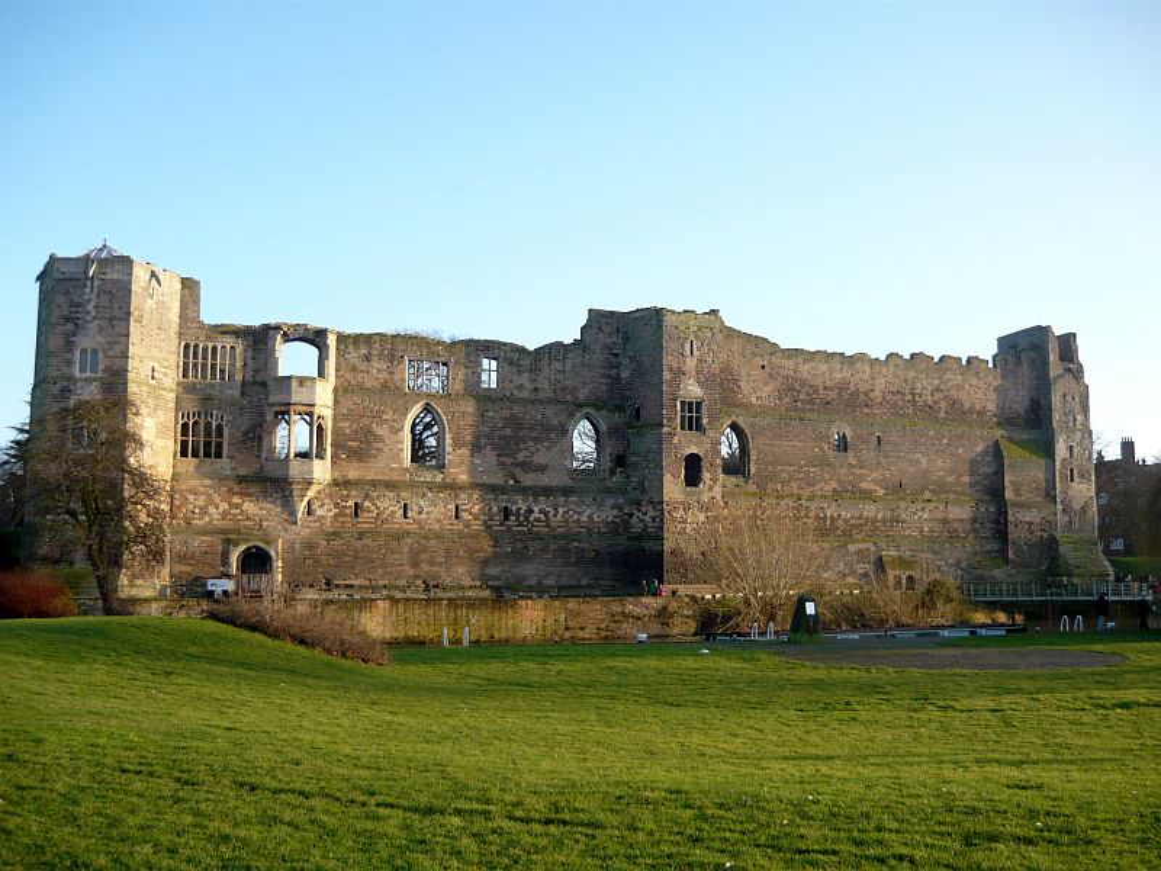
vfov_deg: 42.9
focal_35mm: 33
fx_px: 1107
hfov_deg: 55.4
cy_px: 436
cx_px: 580
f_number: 2.8
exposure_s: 1/320
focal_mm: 5.5
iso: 100
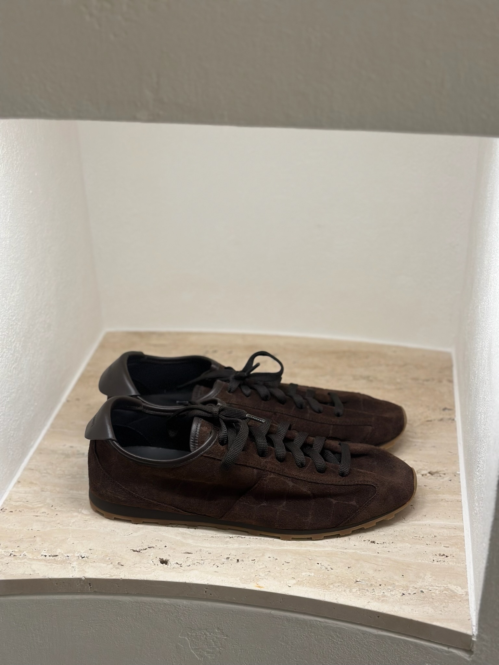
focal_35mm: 48
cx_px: 250
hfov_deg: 30.3
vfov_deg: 39.7
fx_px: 923
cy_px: 332
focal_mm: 6.86
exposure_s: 1/305
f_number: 1.78
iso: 80
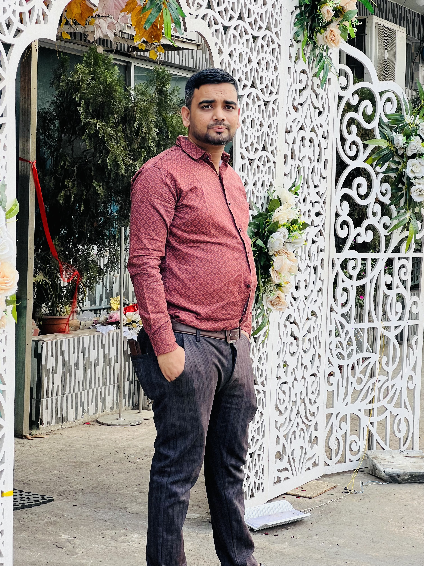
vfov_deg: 25.3
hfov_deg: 19.1
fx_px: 1258
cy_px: 283
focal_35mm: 77
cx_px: 212
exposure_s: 1/104
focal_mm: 9
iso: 32
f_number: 2.8
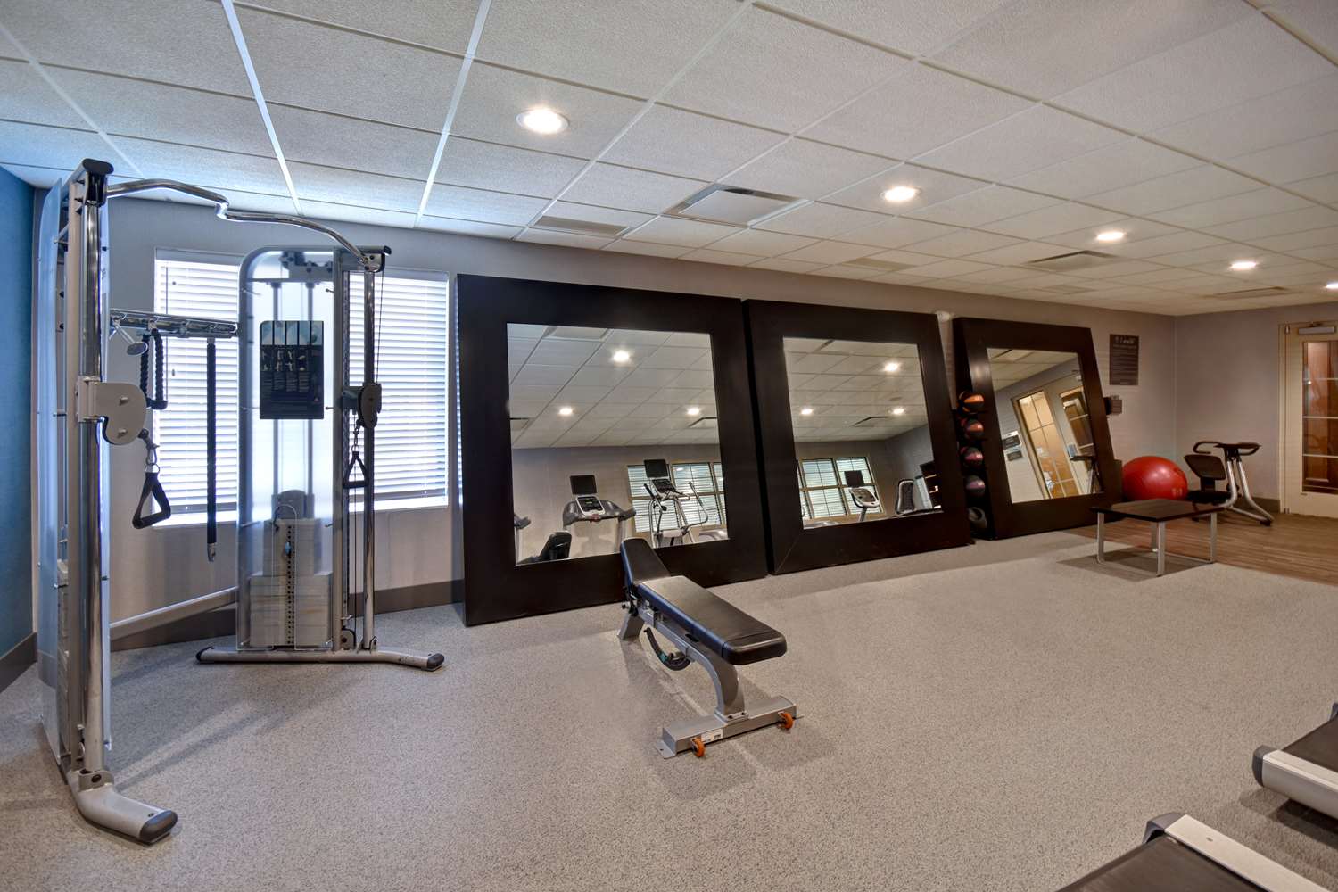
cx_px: 669
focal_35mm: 15
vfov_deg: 77.3
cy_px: 446
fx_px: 557
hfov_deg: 100.4
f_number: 7.1
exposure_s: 1/4
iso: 250
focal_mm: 10
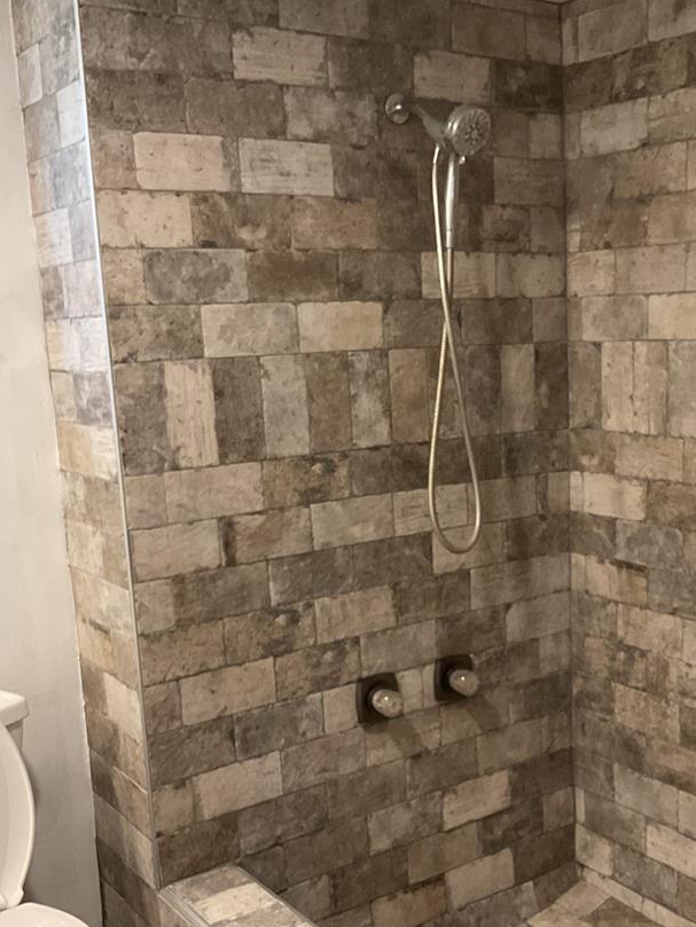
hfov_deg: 33.3
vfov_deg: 43.7
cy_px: 536
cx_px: 460
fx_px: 1152
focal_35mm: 43
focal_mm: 3
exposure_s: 1/60
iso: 160
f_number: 1.8
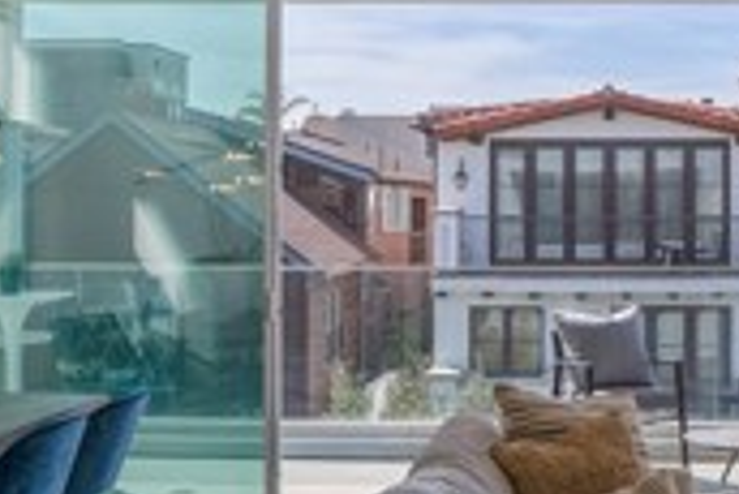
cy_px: 187
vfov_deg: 20.3
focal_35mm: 67
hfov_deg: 29.1
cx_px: 632
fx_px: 1376
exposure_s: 1/6400
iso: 125
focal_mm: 18
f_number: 8
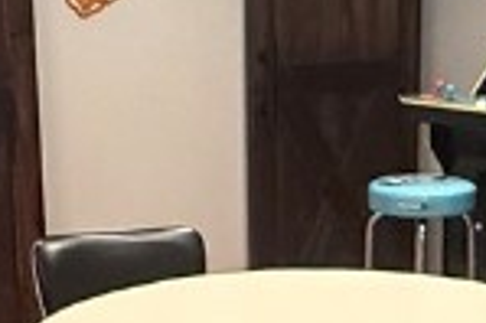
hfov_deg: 20.4
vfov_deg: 13.6
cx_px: 264
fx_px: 1349
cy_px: 241
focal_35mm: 100
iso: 1000
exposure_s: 1/60
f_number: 2.2
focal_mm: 2.22
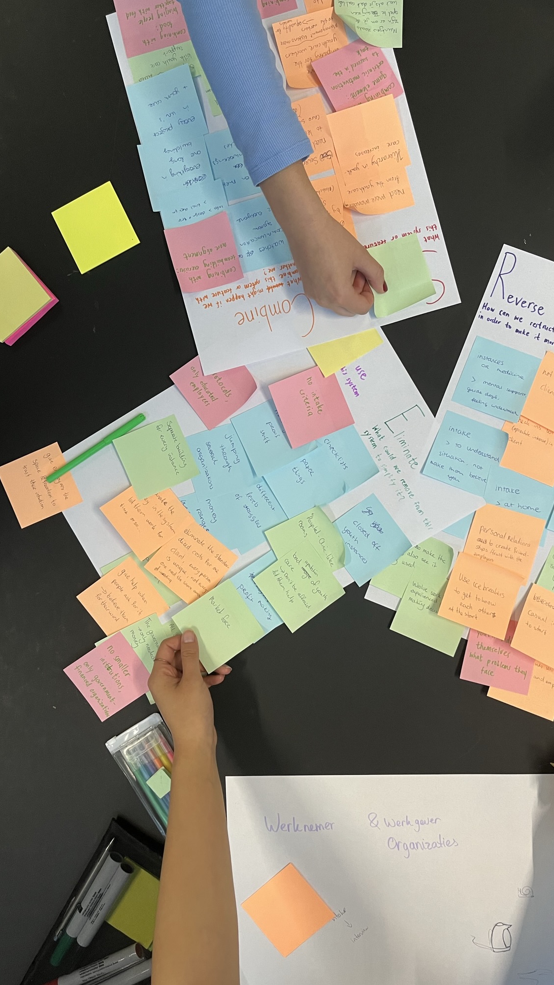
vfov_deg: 66.1
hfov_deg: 40.1
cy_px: 489
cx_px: 314
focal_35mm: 29
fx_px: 757
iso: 160
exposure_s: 1/60
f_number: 1.6
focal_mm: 5.1
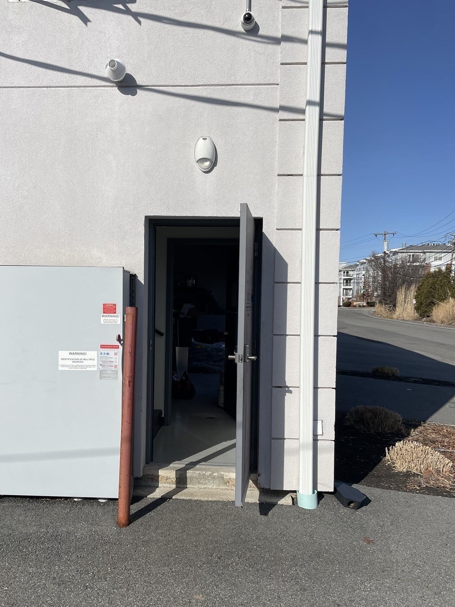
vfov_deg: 59.8
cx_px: 196
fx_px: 526
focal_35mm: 30
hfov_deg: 46.7
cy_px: 335
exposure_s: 1/7299
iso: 32
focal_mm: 4.2
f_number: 1.6
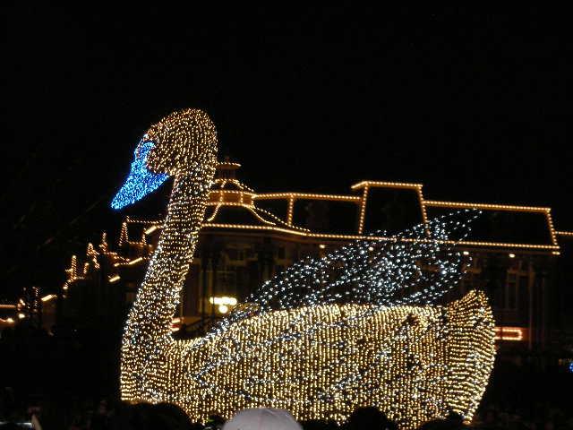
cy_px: 215
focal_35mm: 105
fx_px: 1738
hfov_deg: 18.7
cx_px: 286
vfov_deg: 14.1
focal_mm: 17.1
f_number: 4.7
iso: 400
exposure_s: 1/25.1
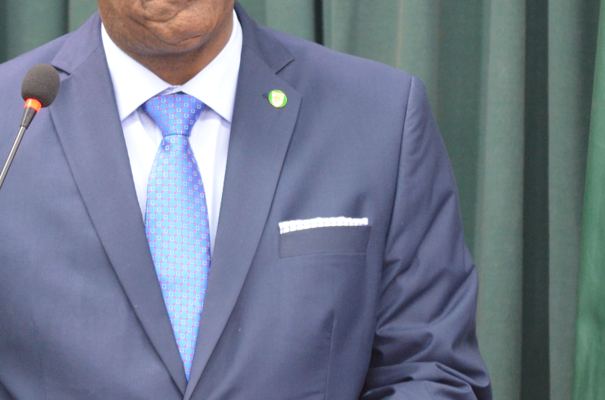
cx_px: 270
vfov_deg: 3.9
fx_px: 5937
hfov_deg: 5.8
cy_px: 114
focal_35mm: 354
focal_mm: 116
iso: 2000
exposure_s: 1/30
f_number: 4.8
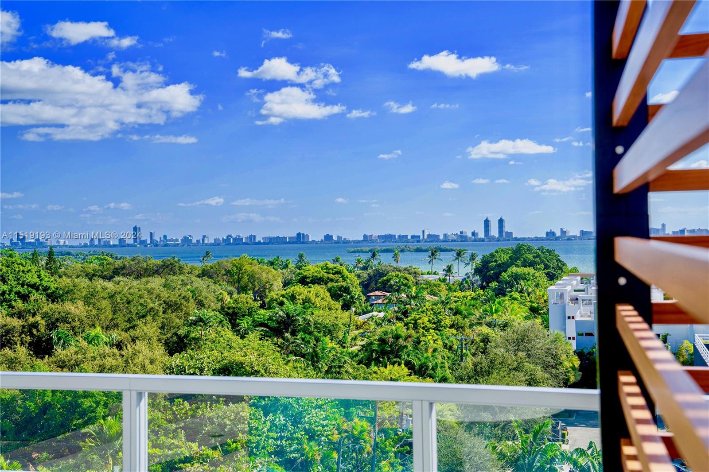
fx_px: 1083
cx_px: 354
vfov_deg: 24.6
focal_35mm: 55
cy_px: 236
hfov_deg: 36.3
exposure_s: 1/350
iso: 80
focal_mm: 55
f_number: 8
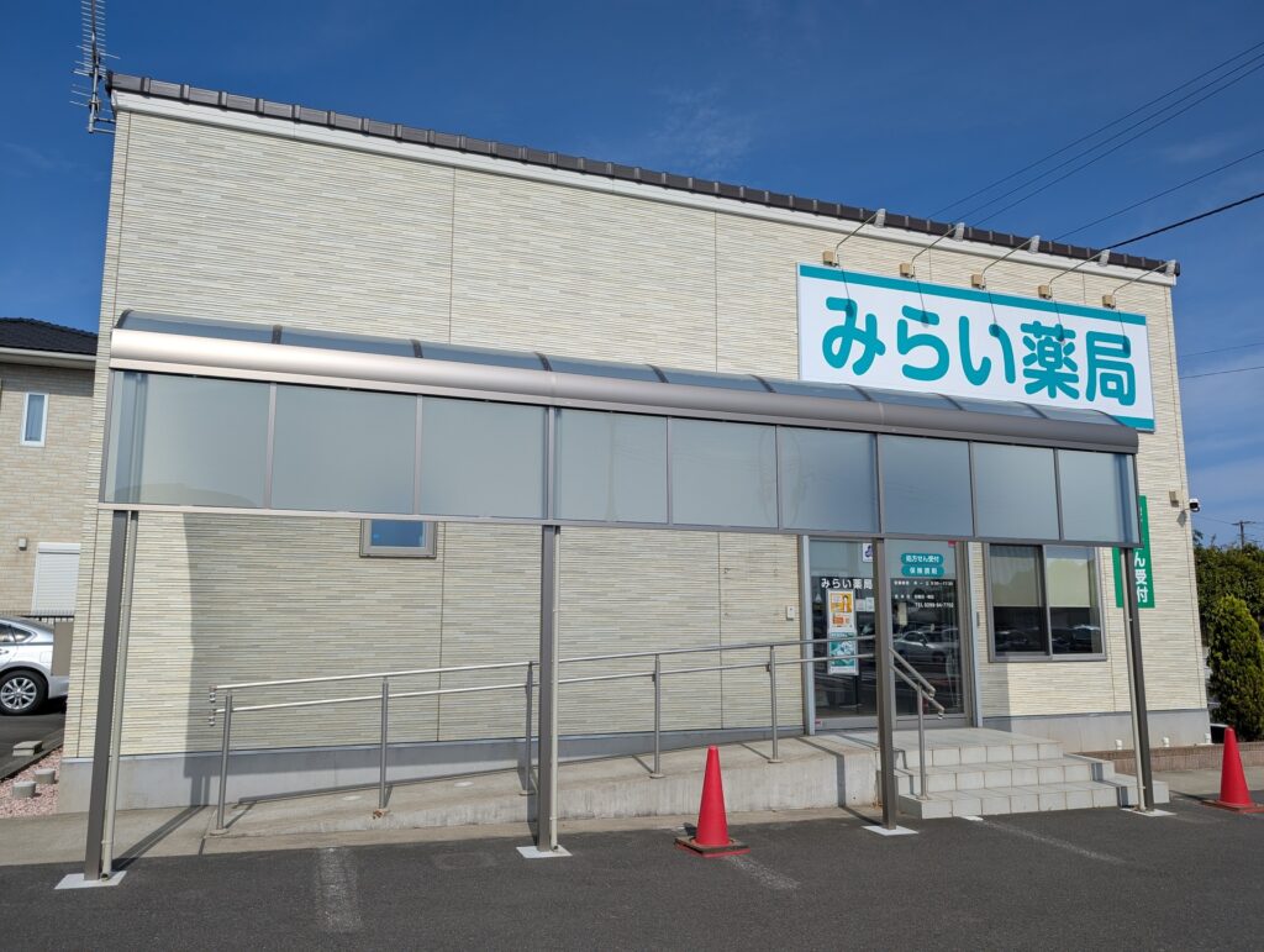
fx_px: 878
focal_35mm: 24
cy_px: 476
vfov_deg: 56.9
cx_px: 632
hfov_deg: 71.5
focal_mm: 6.9
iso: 19
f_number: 1.68
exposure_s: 1/3236
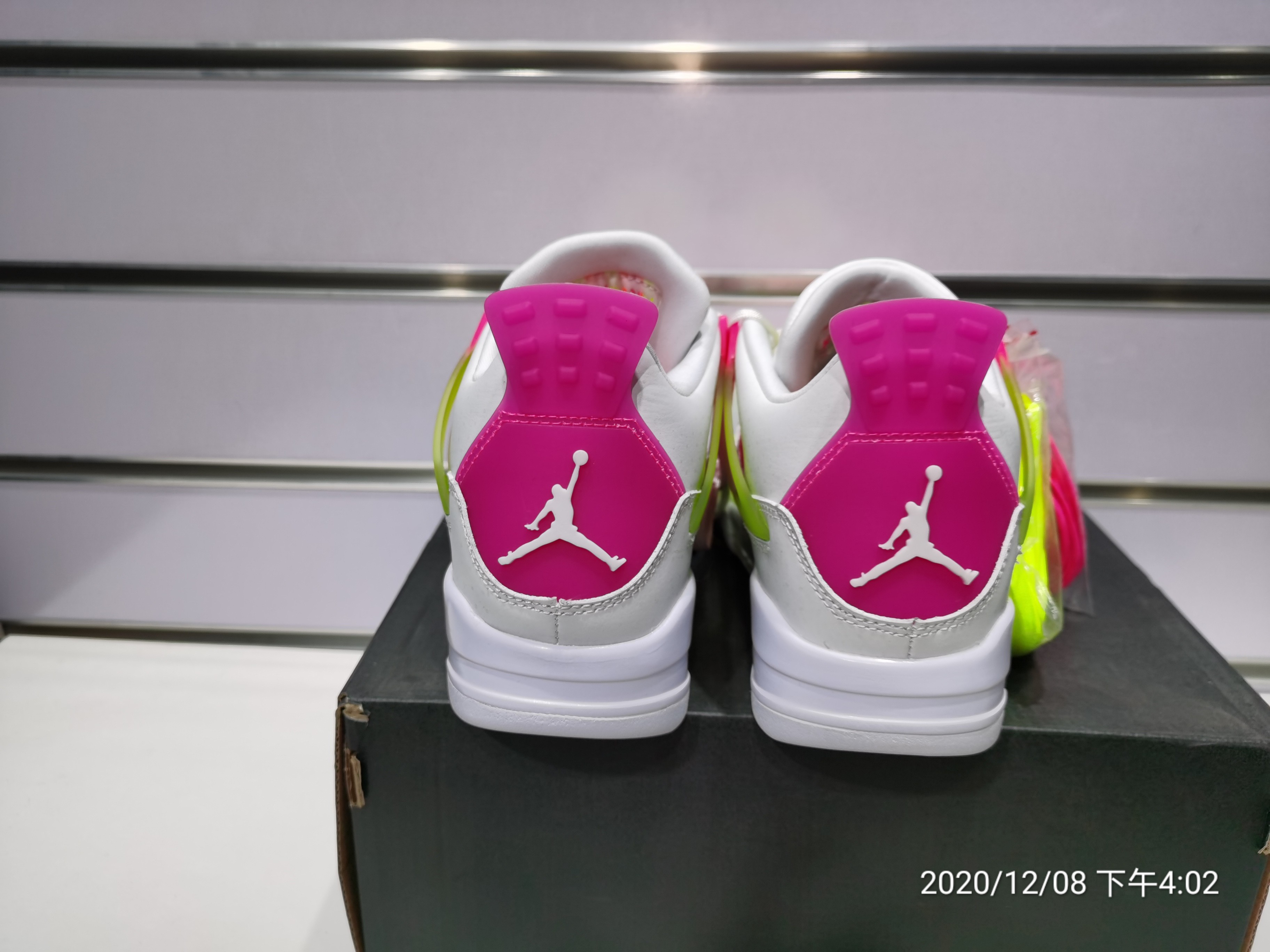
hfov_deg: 65.3
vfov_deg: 51.4
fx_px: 991
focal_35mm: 27
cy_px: 476
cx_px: 635
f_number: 1.8
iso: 50
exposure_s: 1/637
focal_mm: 5.58
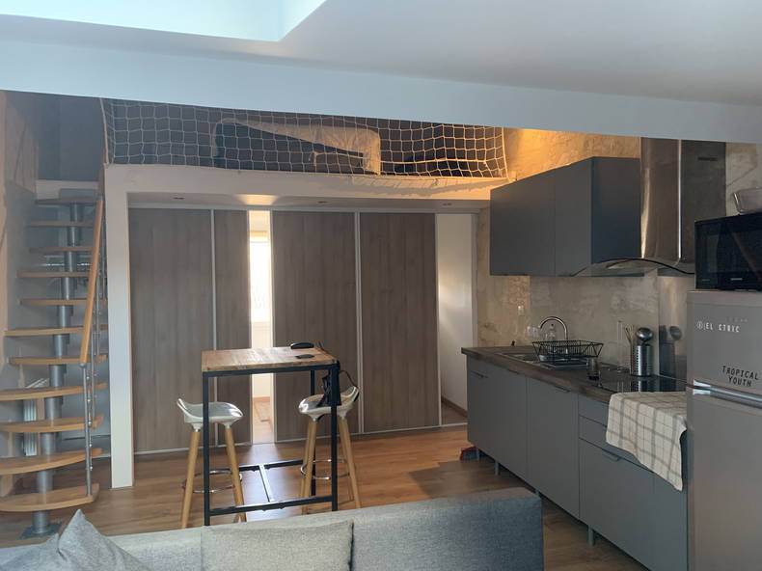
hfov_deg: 67.3
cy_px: 286
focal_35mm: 26
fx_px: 572
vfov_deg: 53.0
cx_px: 381
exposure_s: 1/51
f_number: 1.8
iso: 400
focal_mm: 4.25
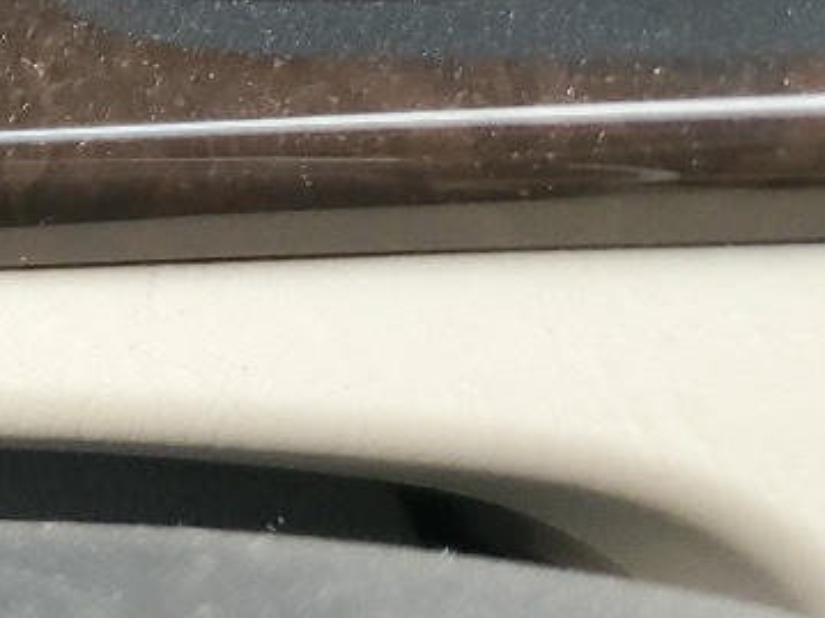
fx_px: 2764
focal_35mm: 116
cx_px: -827
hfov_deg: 14.2
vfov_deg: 11.5
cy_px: -613
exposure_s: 1/120
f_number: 1.5
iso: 70
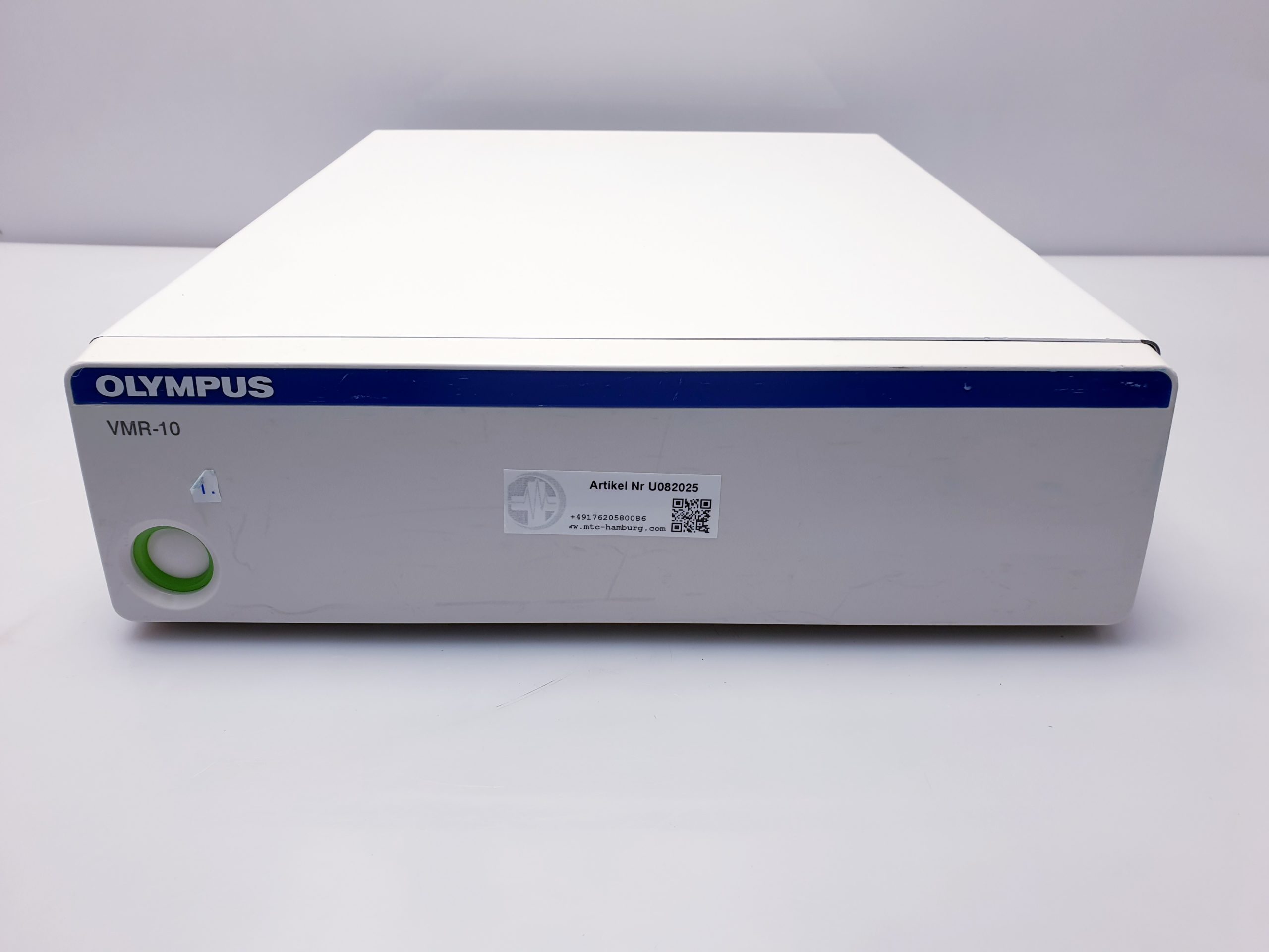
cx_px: 634
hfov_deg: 67.3
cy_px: 476
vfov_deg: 53.1
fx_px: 953
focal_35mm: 26
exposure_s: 1/100
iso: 50
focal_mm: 4.3
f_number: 2.4
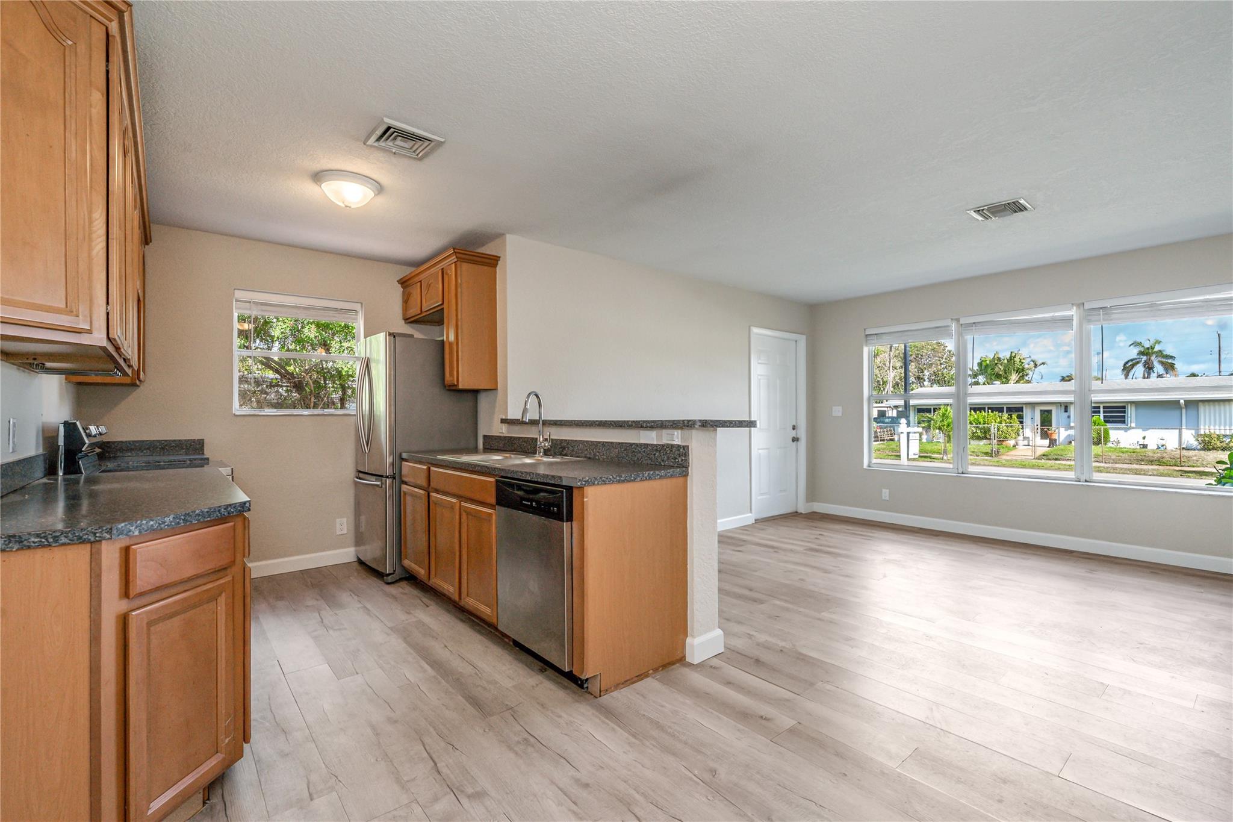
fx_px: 548
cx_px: 616
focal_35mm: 16
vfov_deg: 73.7
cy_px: 411
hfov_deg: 96.7
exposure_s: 1/100
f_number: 9
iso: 320
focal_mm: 16
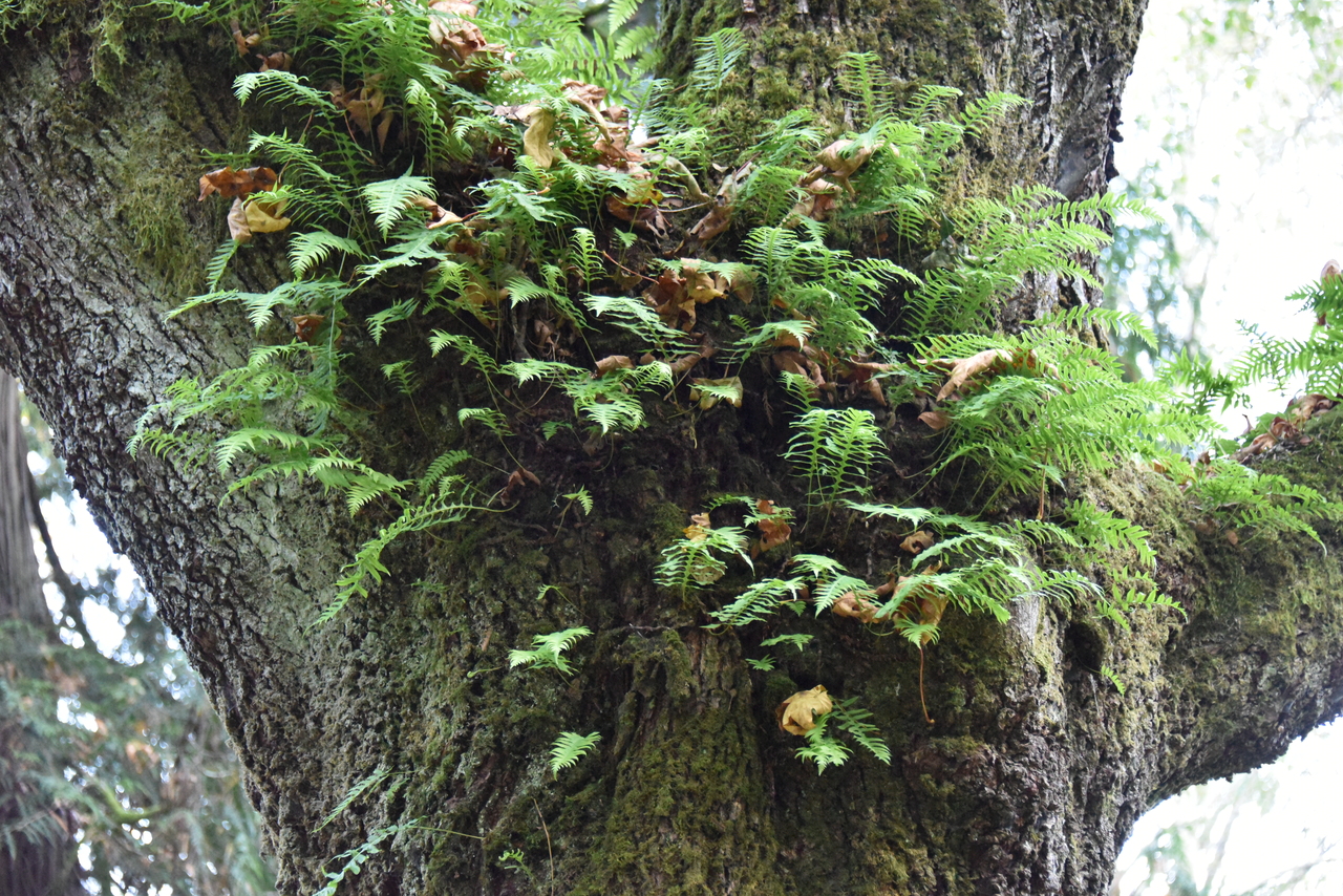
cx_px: 672
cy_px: 448
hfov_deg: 22.1
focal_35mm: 92
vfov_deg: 14.9
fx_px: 3433
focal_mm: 92
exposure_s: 1/200
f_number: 5.3
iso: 10000
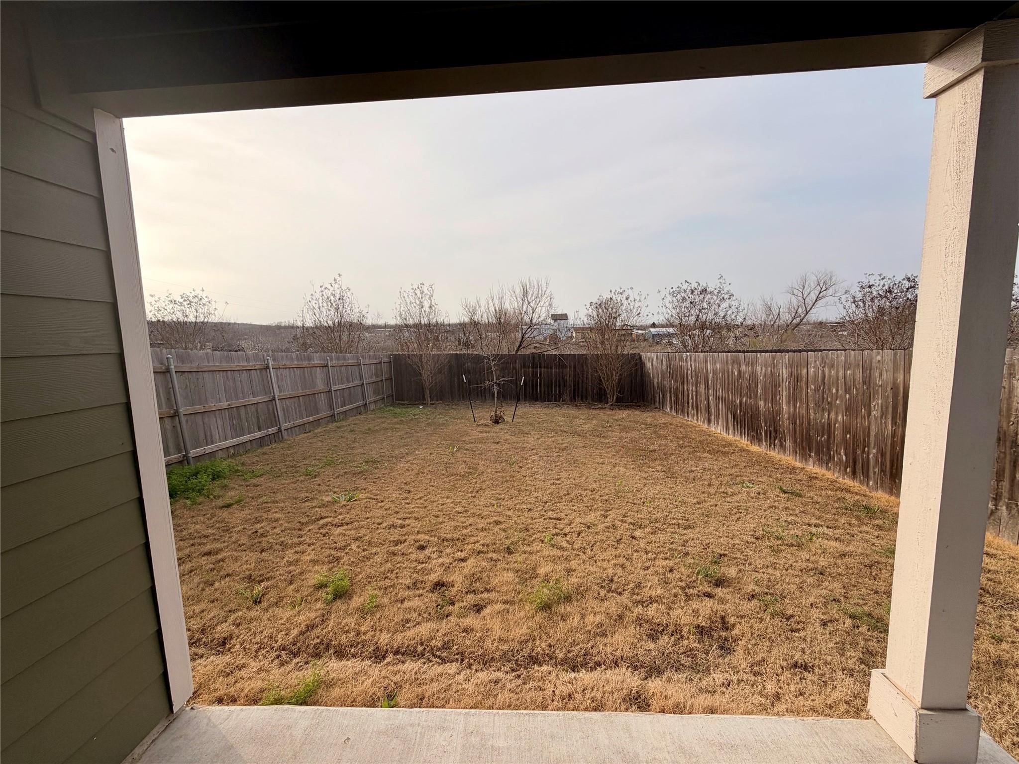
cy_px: 382
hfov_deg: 102.1
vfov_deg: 85.7
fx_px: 412
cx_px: 510
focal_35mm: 14
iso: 20
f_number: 2.2
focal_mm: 2.22
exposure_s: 1/1017
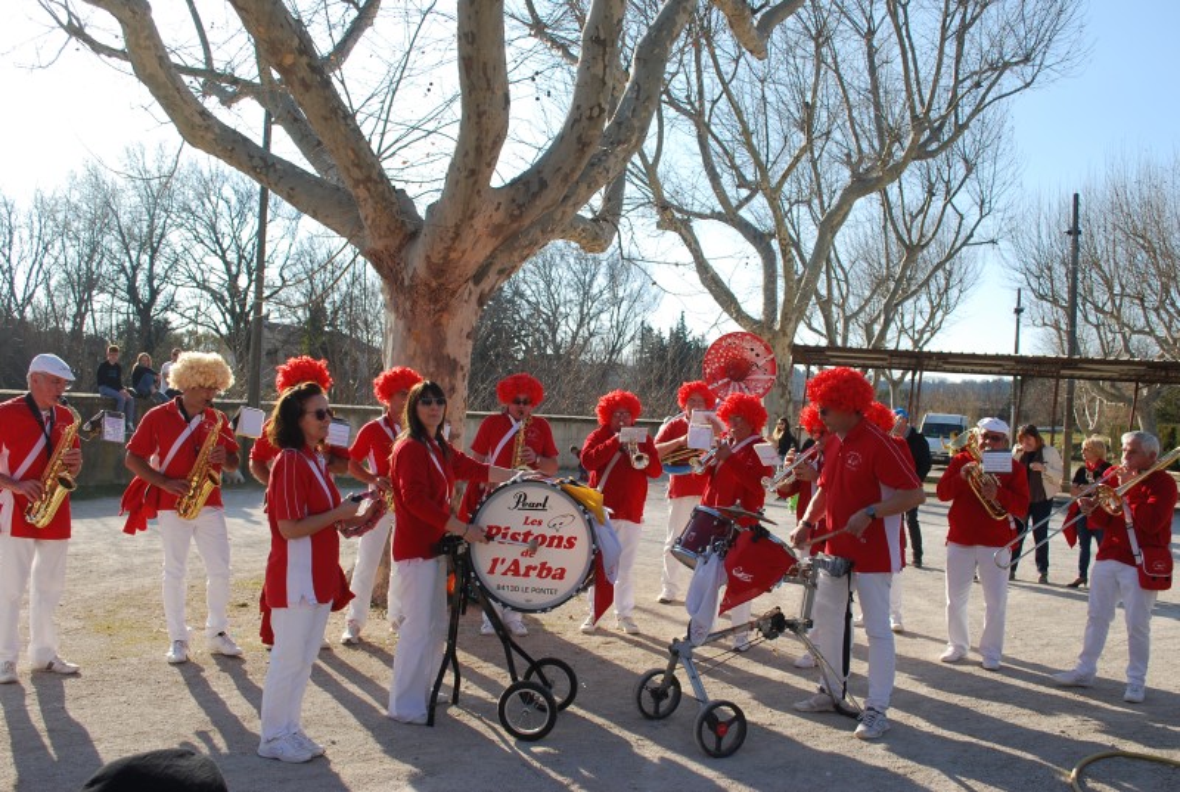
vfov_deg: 40.1
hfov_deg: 57.1
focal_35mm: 33
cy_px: 396
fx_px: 1084
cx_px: 590
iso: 100
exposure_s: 1/200
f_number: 7.1
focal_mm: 22
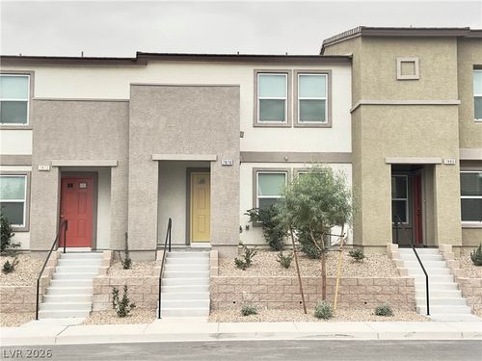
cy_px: 180
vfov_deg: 48.2
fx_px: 404
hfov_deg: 61.7
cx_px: 241
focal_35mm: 29
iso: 100
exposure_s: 1/121
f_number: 1.78
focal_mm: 6.86
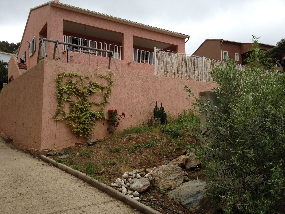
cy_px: 107
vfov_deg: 40.7
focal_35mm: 35
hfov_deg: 52.6
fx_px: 288
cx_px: 142
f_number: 2.4
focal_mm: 4.28
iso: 50
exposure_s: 1/502
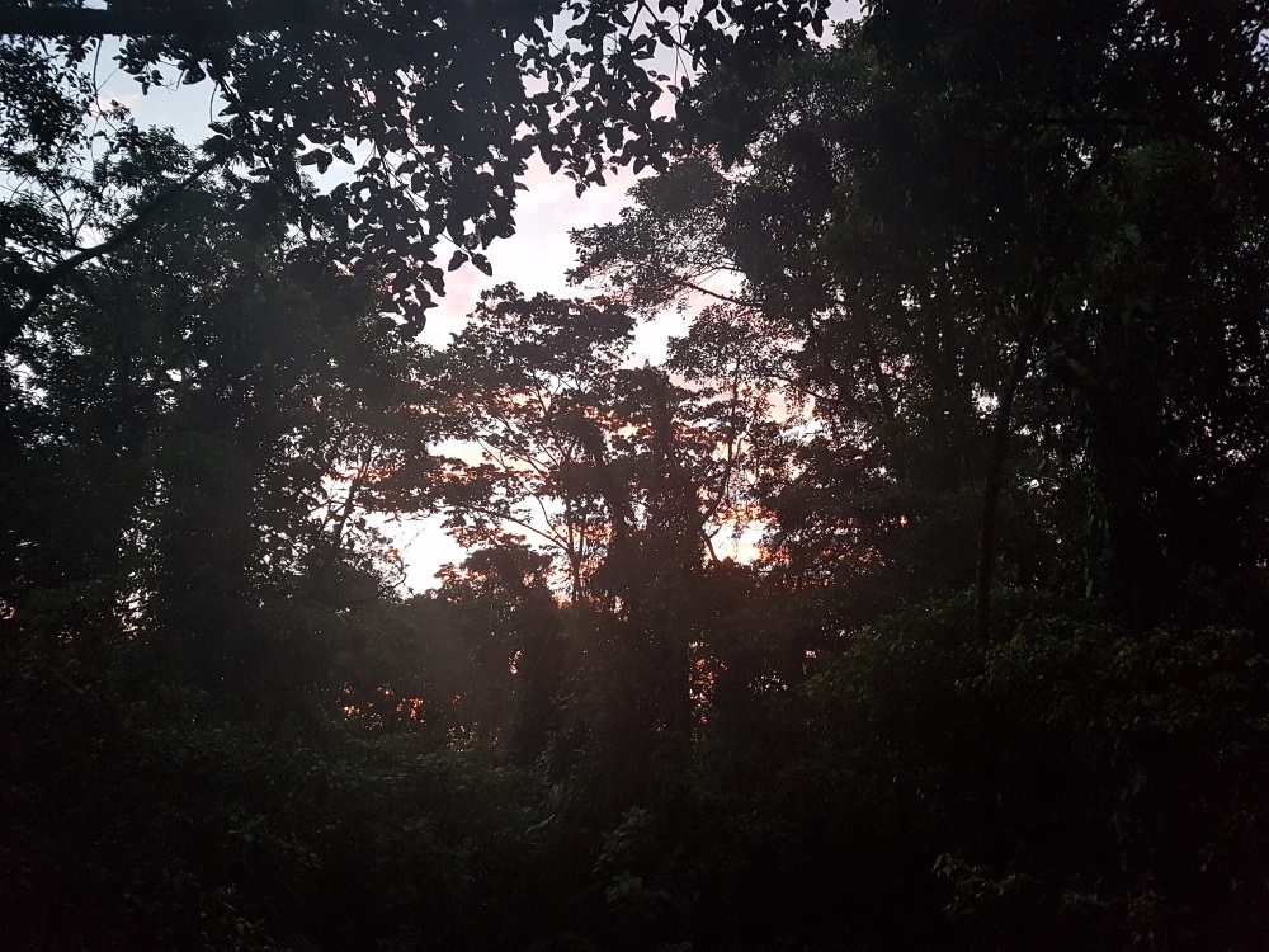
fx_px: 953
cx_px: 634
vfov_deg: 53.1
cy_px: 476
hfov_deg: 67.3
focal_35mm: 26
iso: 200
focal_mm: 4.2
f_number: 1.7
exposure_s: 1/50
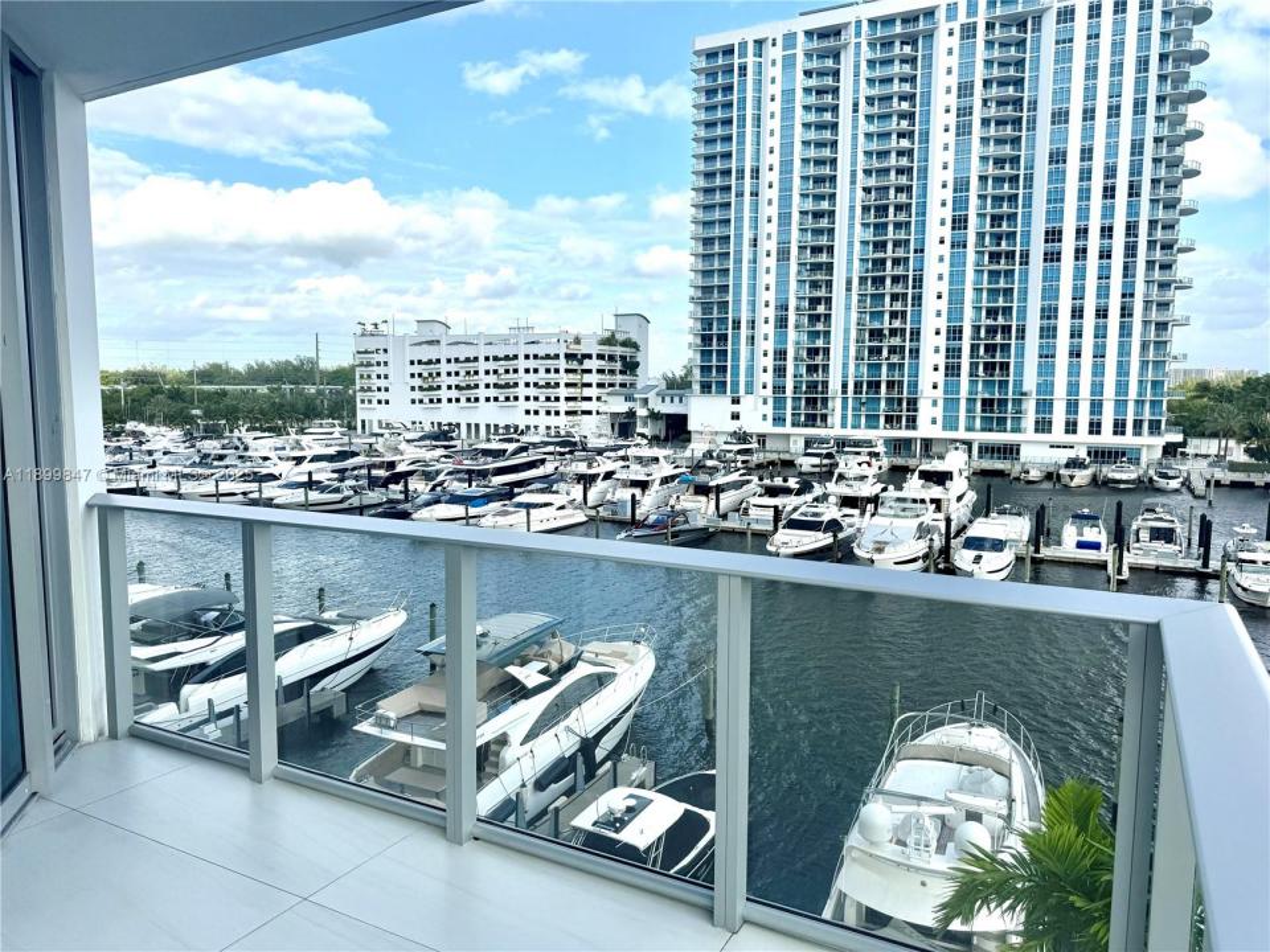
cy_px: 476
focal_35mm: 24
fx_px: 881
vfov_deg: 56.8
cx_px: 635
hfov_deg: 71.6
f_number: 1.78
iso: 80
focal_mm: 6.76
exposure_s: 1/4167
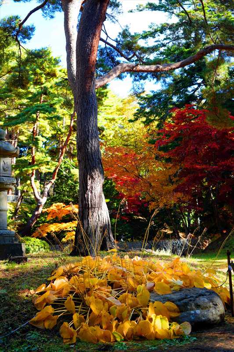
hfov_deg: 31.2
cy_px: 176
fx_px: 419
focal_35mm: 43
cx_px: 117
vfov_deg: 45.4
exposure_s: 1/50
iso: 100
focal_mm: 43
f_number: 4.5
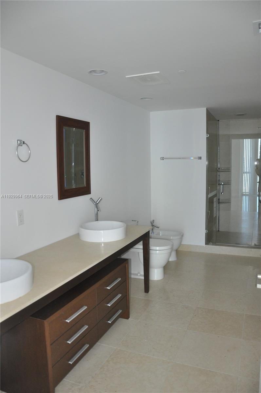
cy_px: 196
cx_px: 130
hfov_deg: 47.8
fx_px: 294
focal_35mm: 27
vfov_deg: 67.4
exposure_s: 1/60
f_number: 3.5
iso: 800
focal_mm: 18
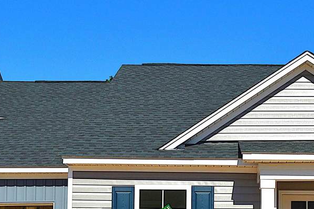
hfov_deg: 25.5
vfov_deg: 17.0
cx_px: 219
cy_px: 198
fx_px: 689
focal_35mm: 79
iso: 180
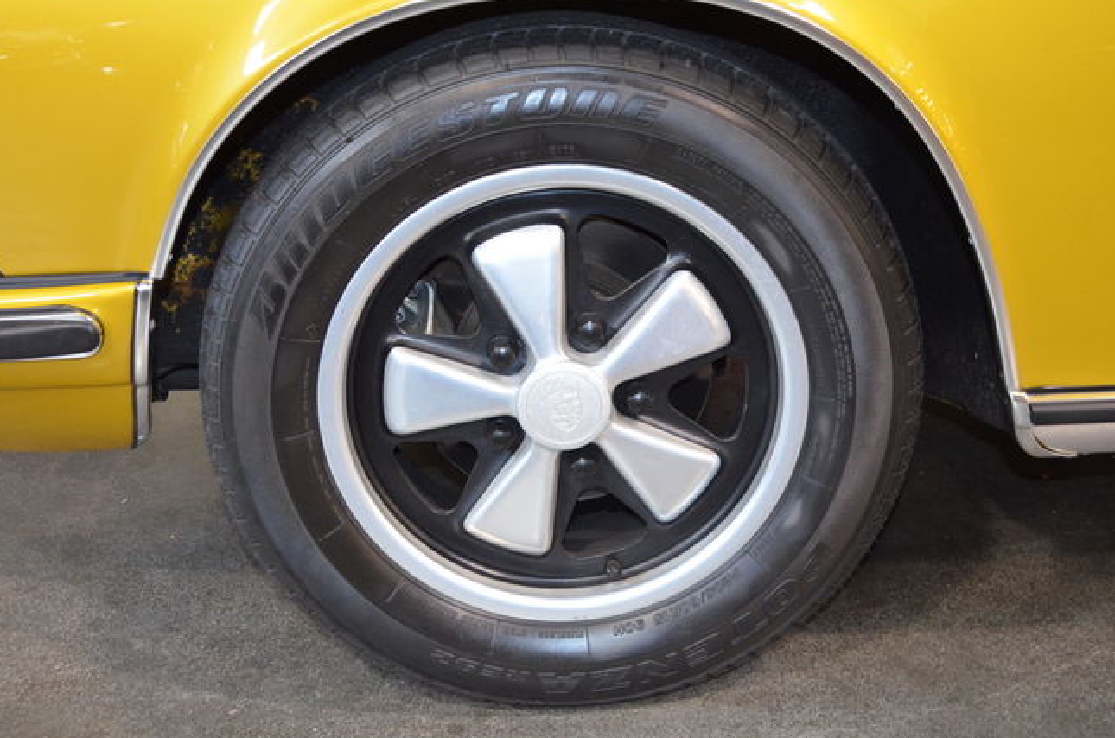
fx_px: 1545
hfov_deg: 39.7
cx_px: 541
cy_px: 346
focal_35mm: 50
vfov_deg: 26.9
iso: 2000
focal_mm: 28
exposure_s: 1/60
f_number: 4.5
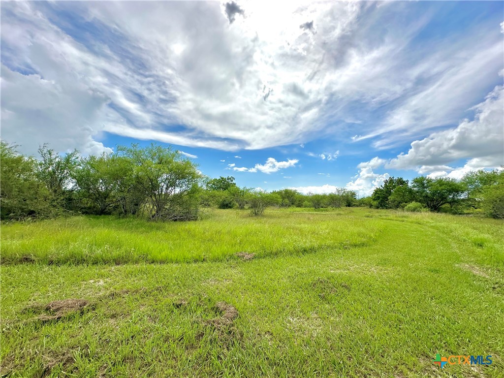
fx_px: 204
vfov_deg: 85.7
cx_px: 252
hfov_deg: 102.1
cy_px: 189
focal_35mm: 14
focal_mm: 2.22
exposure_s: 1/4292
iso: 50
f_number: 2.2
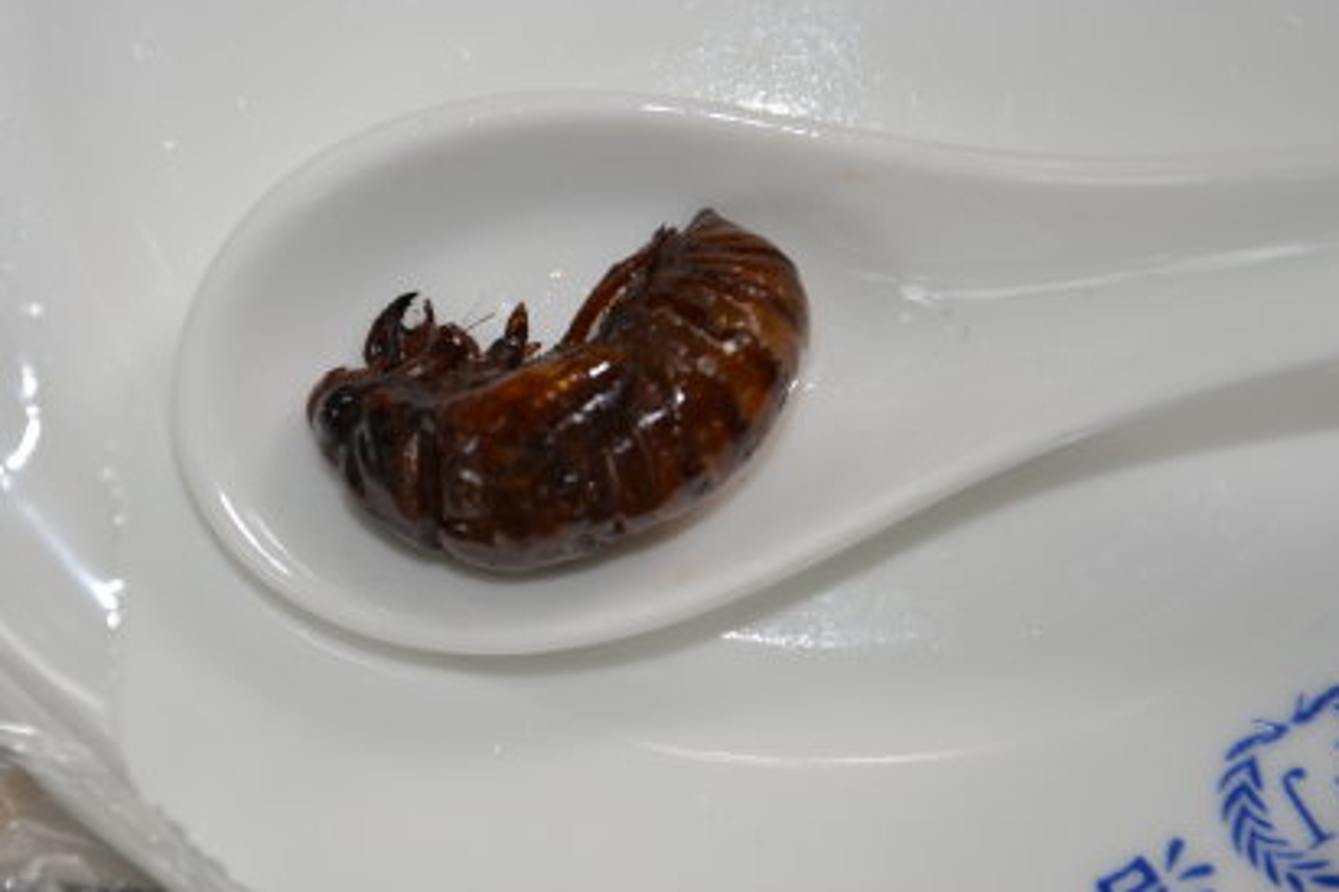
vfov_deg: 7.3
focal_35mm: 188
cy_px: 387
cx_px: 564
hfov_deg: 11.0
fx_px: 6977
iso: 100
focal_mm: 105
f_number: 5.6
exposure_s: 1/60
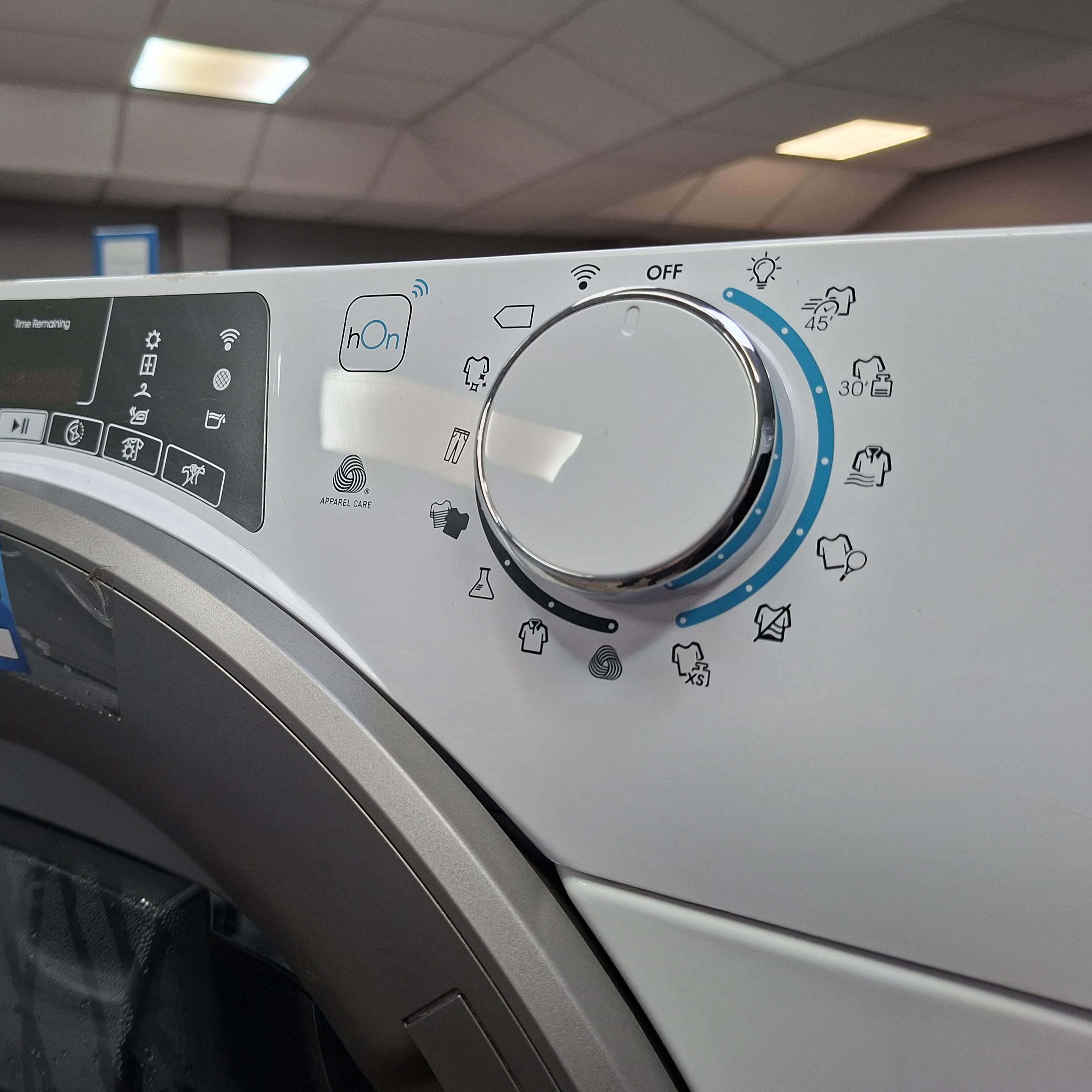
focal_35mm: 28
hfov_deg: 56.7
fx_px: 999
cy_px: 544
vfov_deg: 57.3
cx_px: 420
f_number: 1.8
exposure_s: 1/100
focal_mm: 5.54
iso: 100
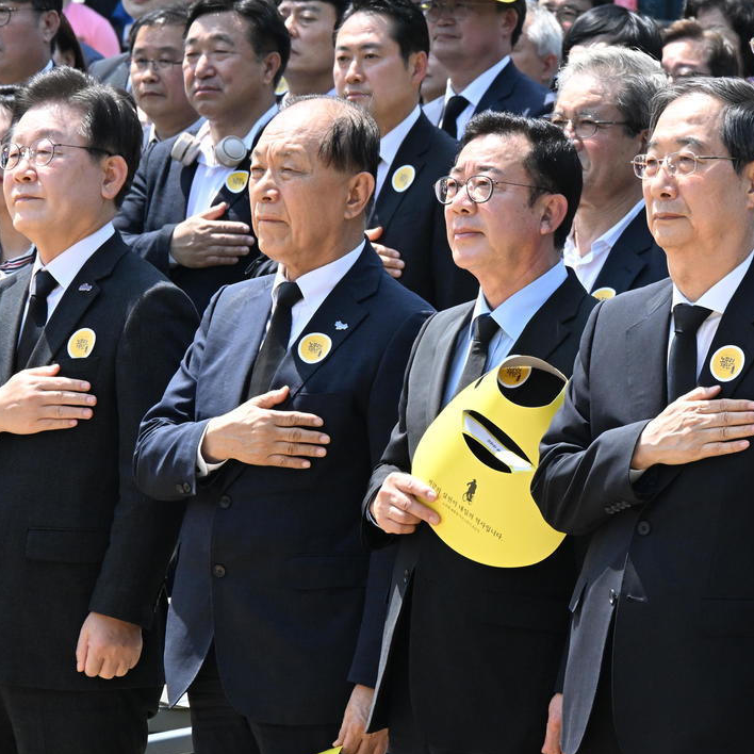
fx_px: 8280
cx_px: 536
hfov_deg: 5.2
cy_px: 266
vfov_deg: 5.2
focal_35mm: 336
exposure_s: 1/800
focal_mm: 200
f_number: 16
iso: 3200
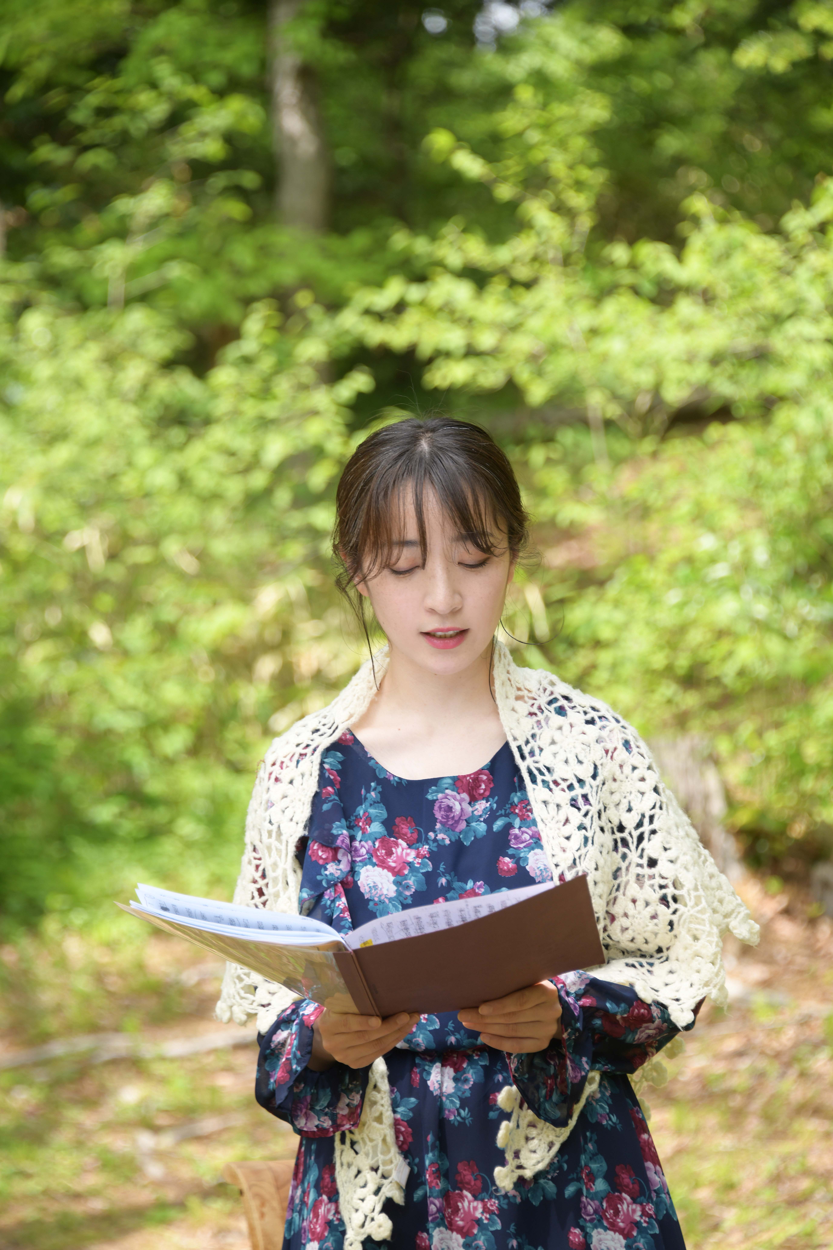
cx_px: 416
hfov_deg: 8.1
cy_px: 625
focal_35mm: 170
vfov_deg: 12.1
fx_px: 5900
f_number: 6.3
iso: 320
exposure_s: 1/200
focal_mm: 170
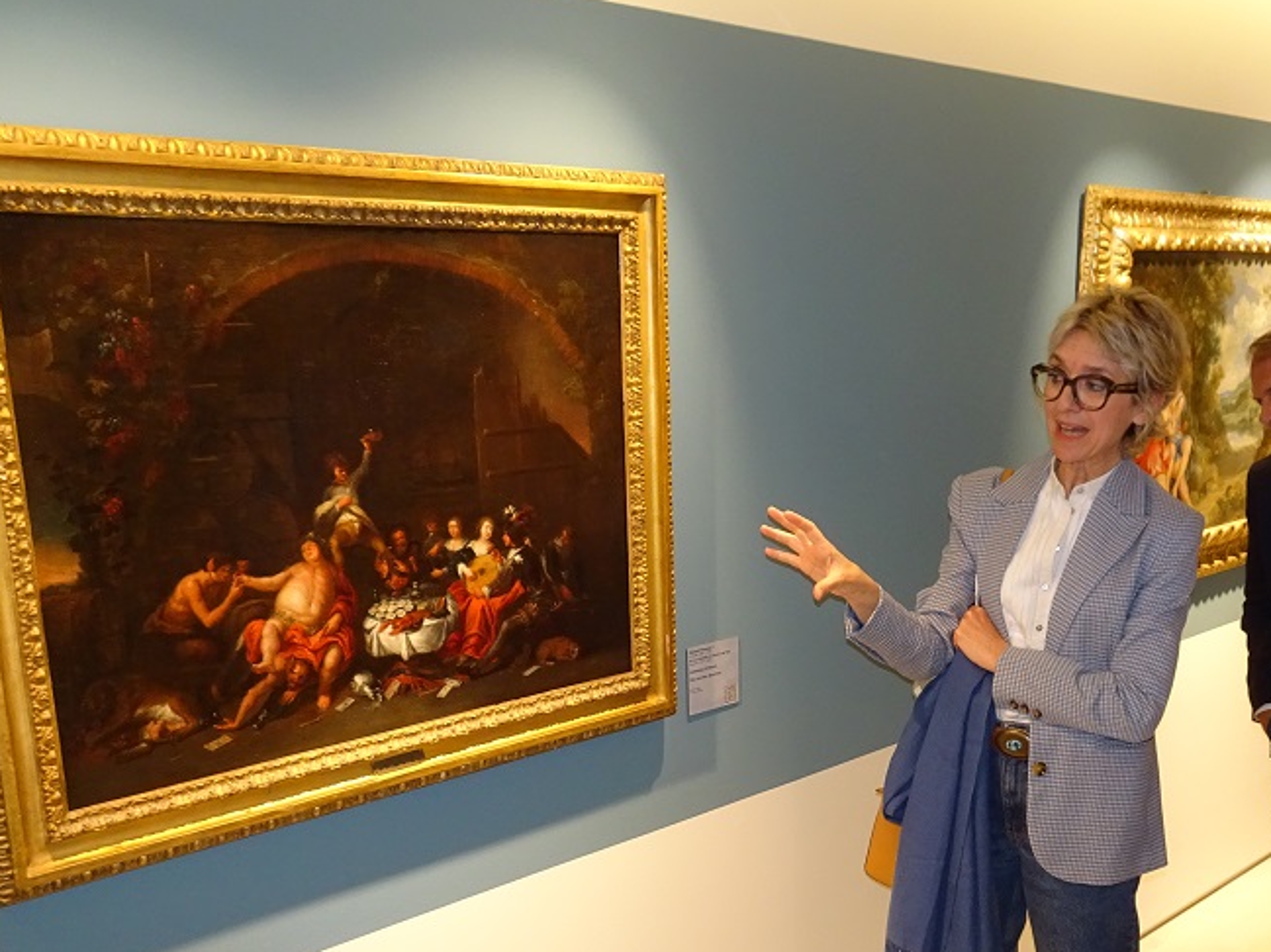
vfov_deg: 38.2
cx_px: 821
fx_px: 1358
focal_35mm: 37
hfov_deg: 49.5
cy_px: 629
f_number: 3.5
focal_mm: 4.1
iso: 200
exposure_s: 1/30
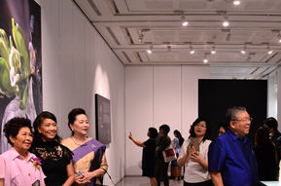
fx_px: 436
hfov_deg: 35.3
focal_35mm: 56
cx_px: 191
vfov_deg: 23.2
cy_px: 182
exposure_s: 1/60
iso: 1600
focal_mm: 18
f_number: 6.3
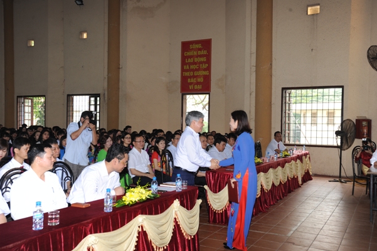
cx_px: 188
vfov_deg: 35.0
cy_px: 126
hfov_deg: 50.7
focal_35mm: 38
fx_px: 398
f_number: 6.3
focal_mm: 38
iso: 400
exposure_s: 1/60
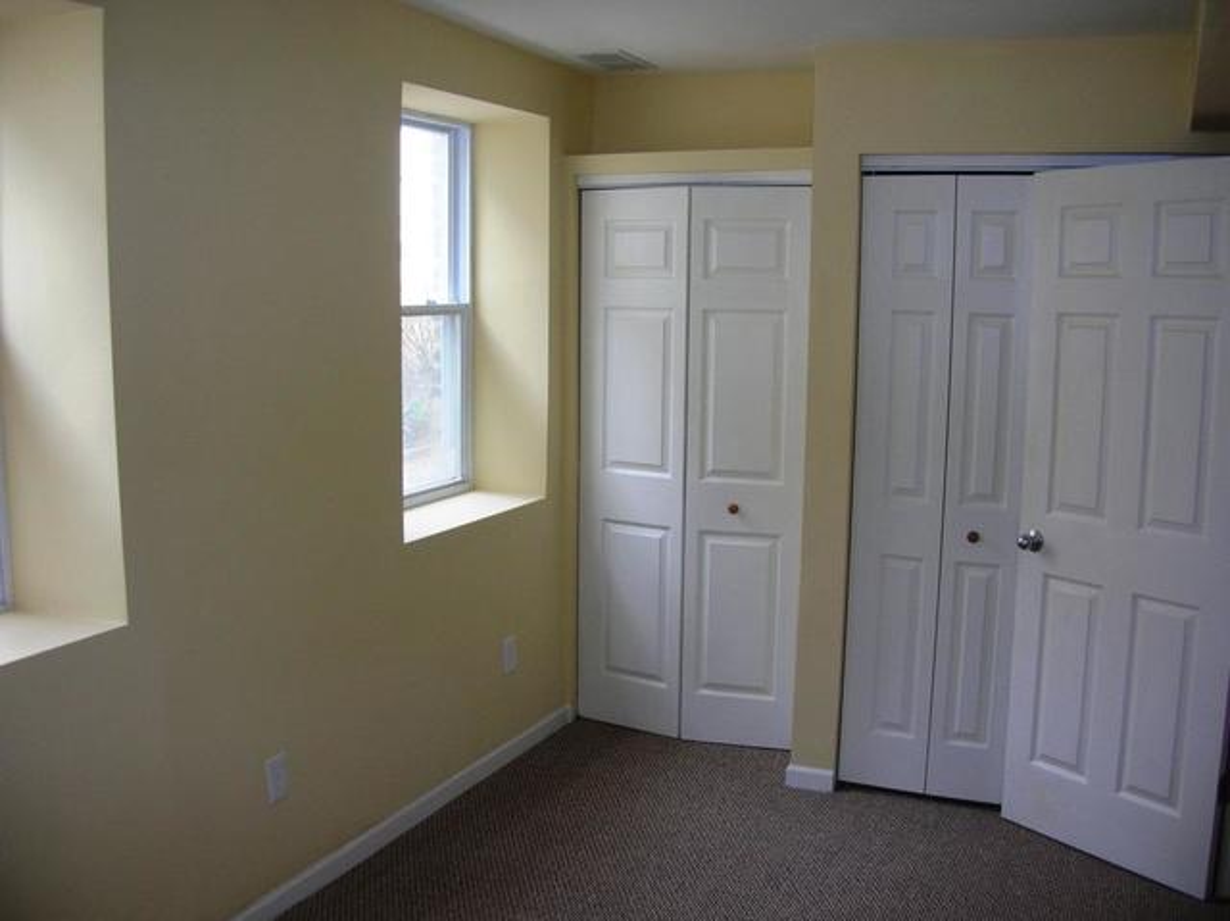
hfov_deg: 52.7
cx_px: 615
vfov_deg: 40.6
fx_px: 1243
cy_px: 460
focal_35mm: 35
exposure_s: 1/30
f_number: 2.8
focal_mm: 5.8
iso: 50
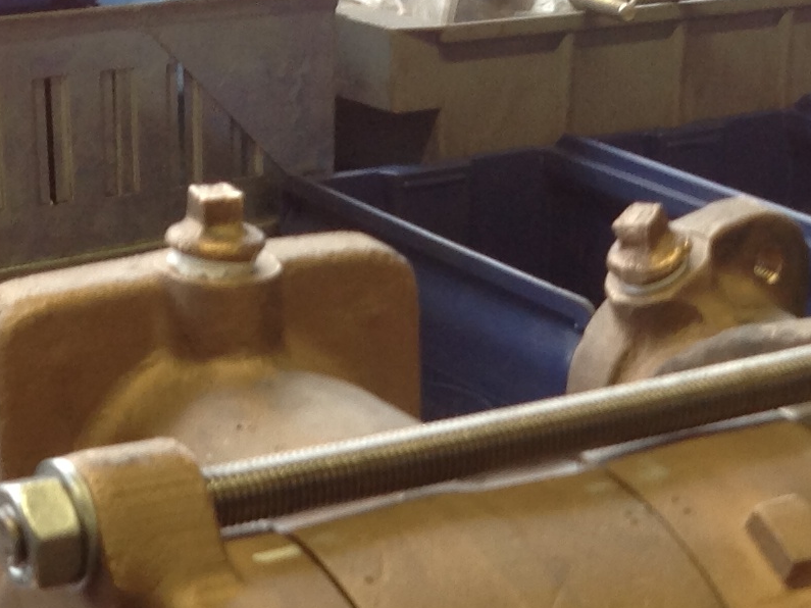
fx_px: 2670
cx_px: 582
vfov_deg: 12.4
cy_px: 899
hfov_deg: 17.2
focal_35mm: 114
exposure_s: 1/30
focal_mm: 4.28
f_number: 2.4
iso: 64
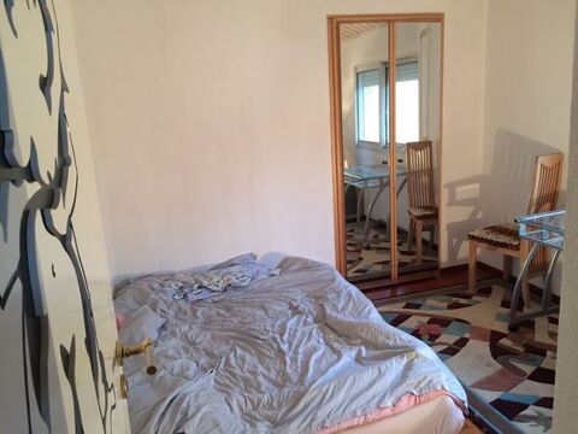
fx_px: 484
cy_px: 217
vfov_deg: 48.2
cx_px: 289
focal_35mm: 29
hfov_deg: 61.7
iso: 100
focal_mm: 4.15
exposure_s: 1/4
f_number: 2.2
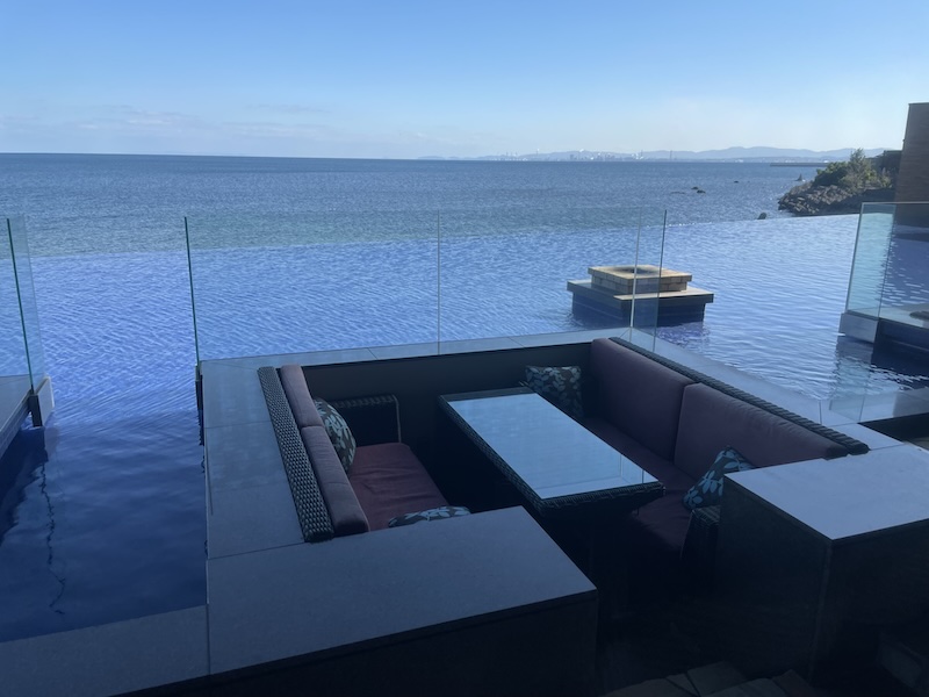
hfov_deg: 67.3
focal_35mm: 26
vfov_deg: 53.1
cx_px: 464
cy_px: 348
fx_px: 698
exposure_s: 1/2506
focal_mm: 4.2
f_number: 1.6
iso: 32
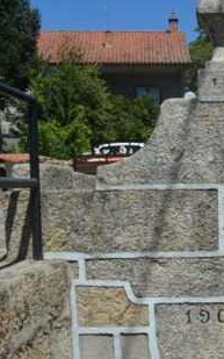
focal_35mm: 64
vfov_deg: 30.5
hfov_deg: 19.4
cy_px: 329
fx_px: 625
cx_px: 254
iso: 100
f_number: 9
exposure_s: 1/320
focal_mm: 18
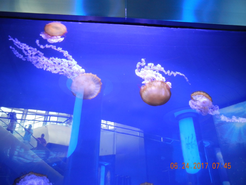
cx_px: 123
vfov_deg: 46.8
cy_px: 92
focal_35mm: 30
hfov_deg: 60.0
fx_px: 213
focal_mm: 5.4
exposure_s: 1/8.2
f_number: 3.5
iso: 400
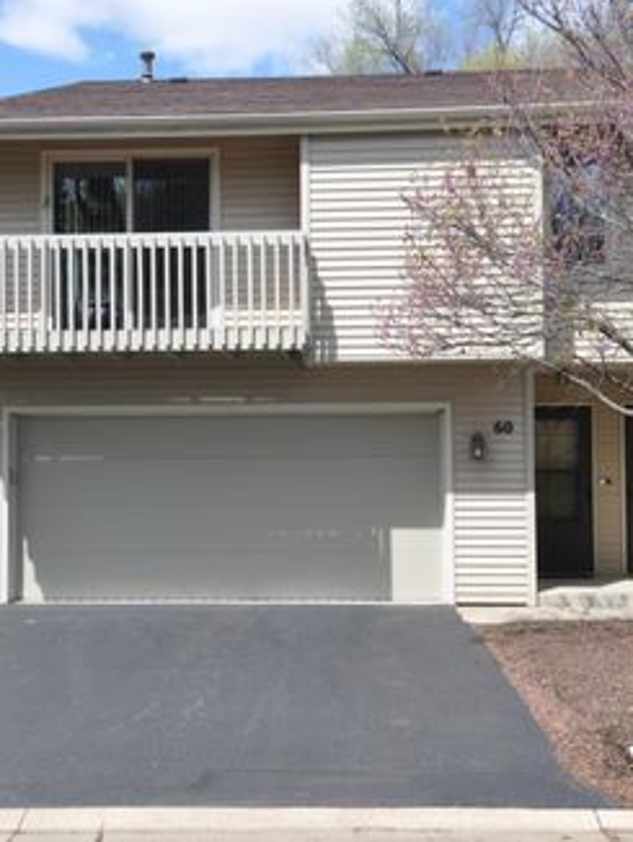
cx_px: 274
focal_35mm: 53
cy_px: 416
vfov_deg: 36.1
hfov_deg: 27.5
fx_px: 1291
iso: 200
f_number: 9
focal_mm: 24
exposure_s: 1/320
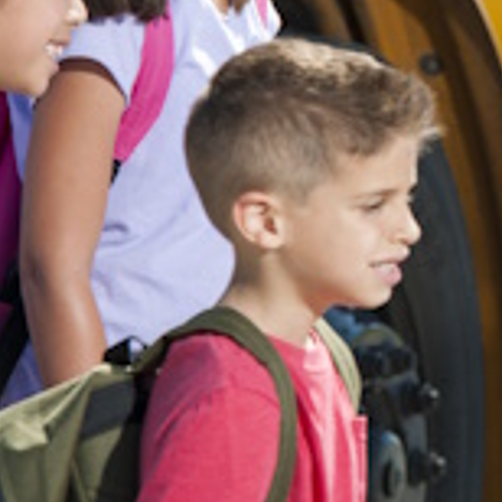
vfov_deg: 2.6
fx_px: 10878
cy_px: -8
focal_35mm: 663
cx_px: 1085
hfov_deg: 2.6
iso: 100
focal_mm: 150
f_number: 5.6
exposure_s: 1/250
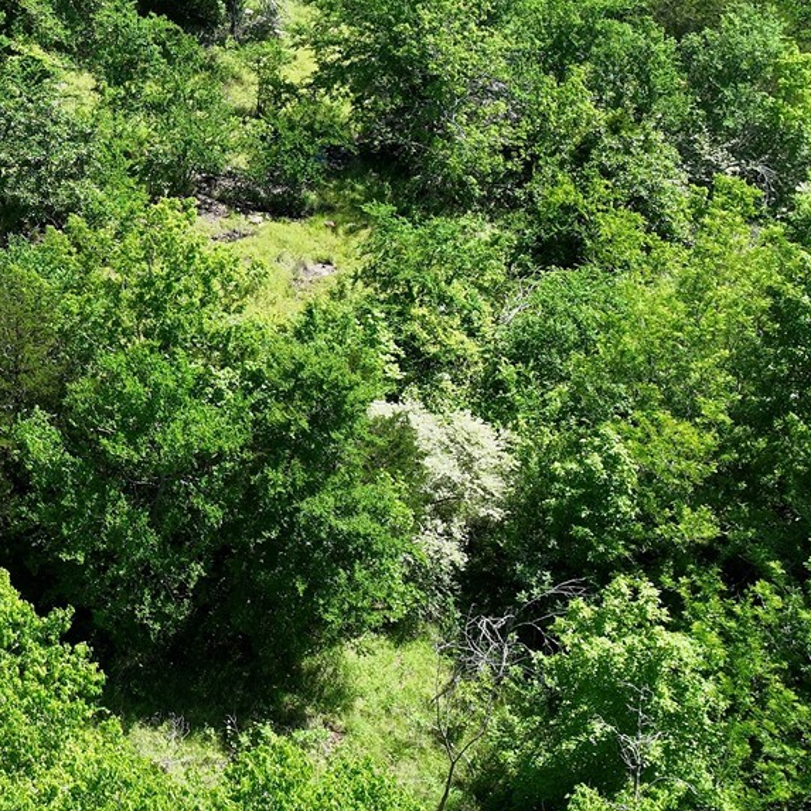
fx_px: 1882
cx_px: -139
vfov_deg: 24.1
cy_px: 202
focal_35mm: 71
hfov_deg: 22.6
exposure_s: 1/2000
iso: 140
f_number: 2.8
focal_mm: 12.29
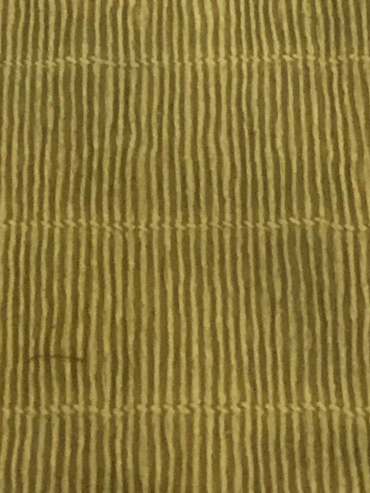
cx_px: 153
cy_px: -53
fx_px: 1882
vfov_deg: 14.6
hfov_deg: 11.2
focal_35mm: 132
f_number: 2.2
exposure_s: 1/25
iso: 200
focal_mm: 4.15
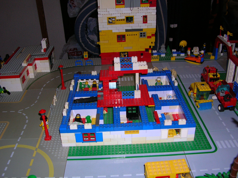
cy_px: 89
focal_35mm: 37
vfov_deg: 38.6
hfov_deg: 50.2
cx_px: 119
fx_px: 254
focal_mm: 6.2
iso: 50
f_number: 2.9
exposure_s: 1/60.1
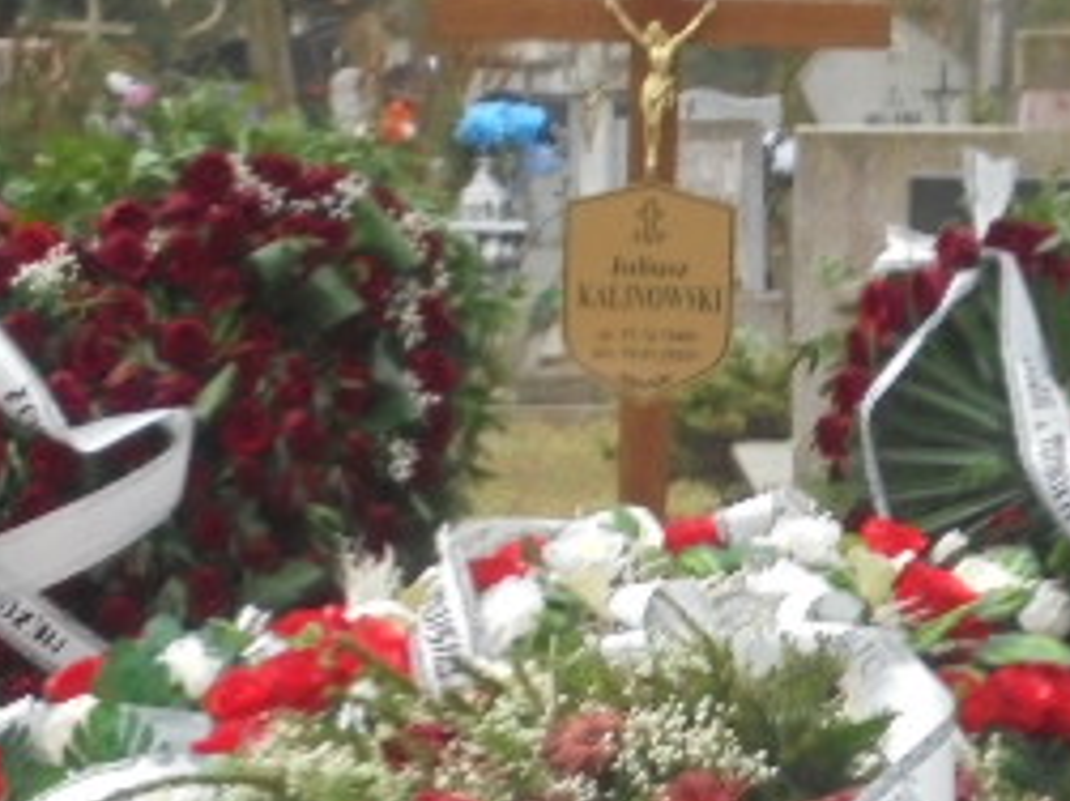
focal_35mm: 163
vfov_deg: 9.1
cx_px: 716
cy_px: 733
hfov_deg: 12.1
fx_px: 5036
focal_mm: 11.5
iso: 320
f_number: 5.6
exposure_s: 1/30
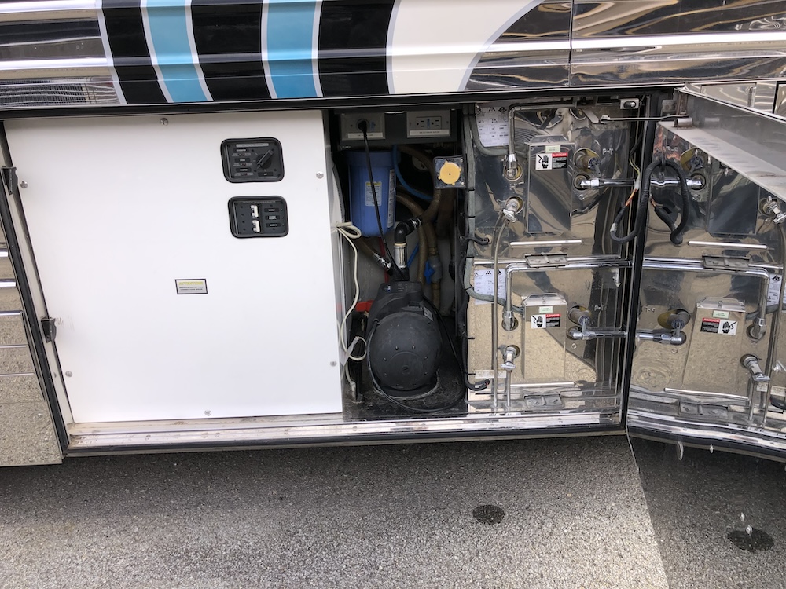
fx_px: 636
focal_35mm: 28
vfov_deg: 49.7
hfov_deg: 63.4
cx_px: 393
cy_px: 294
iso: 20
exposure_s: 1/445
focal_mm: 4
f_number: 1.8
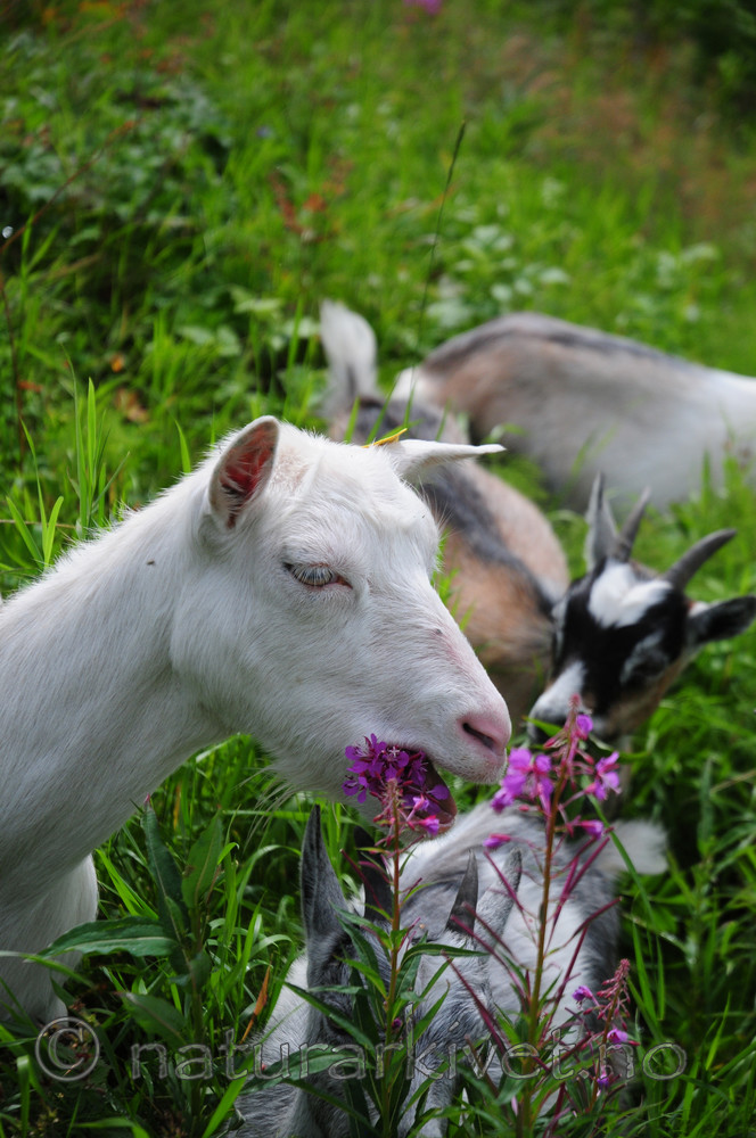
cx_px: 378
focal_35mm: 105
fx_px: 3316
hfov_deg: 13.0
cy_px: 569
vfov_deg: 19.5
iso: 400
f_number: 4.5
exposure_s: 1/2500
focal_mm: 70
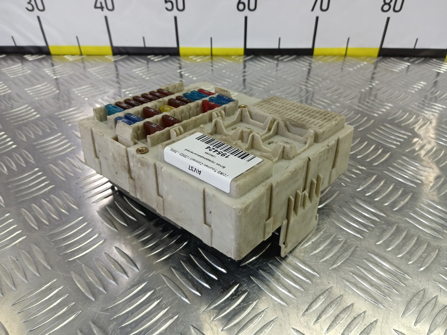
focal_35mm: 23
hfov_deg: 73.9
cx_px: 224
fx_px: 297
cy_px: 168
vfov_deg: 58.9
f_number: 1.6
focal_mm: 4.11
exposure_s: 1/50
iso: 108
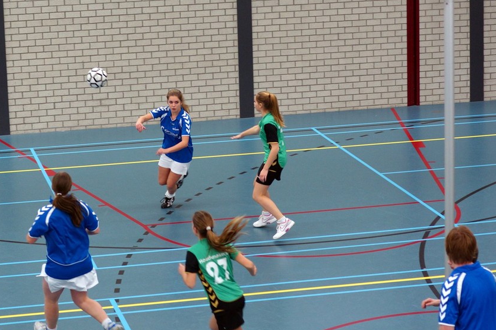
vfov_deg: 14.9
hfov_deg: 22.1
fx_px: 1267
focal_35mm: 92
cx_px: 241
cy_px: 154
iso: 400
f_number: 2.8
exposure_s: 1/160
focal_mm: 50
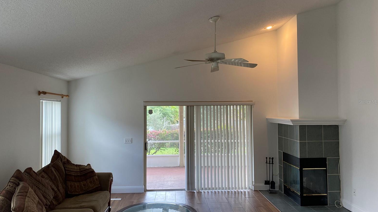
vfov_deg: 40.2
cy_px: 102
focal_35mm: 29
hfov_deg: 66.1
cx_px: 188
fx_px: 291
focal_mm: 4.25
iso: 125
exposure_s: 1/120
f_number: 1.8
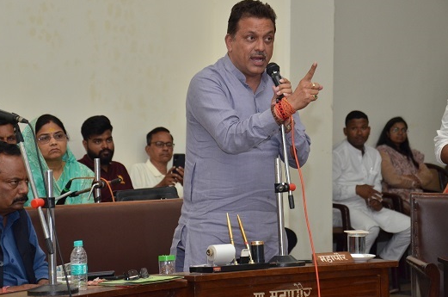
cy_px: 142
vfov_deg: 10.5
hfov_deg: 15.9
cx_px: 222
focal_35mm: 130
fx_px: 1609
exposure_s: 1/250
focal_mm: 75
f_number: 6.3
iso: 800
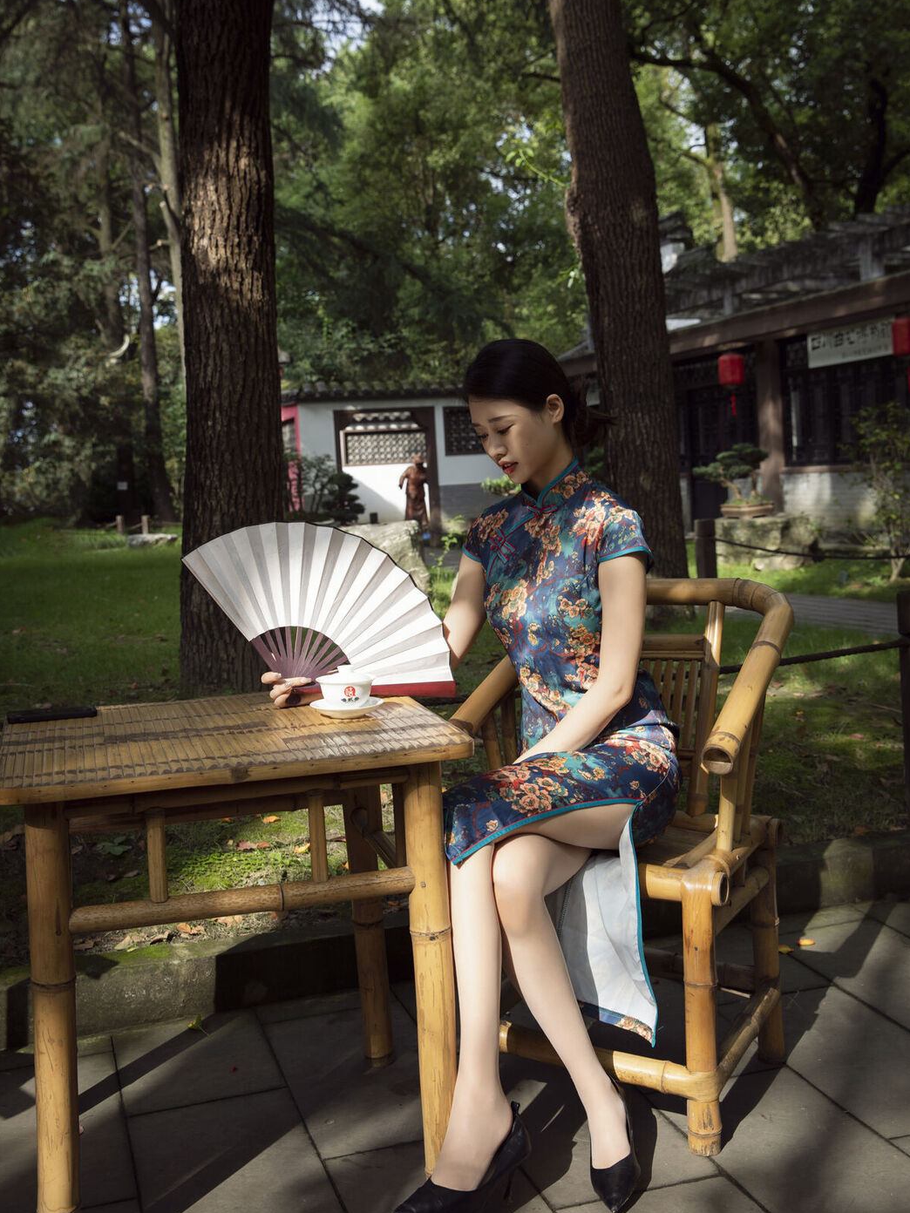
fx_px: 1297
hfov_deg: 38.7
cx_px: 456
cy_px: 549
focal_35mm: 37
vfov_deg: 50.1
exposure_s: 1/200
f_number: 5.6
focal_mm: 35
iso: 160
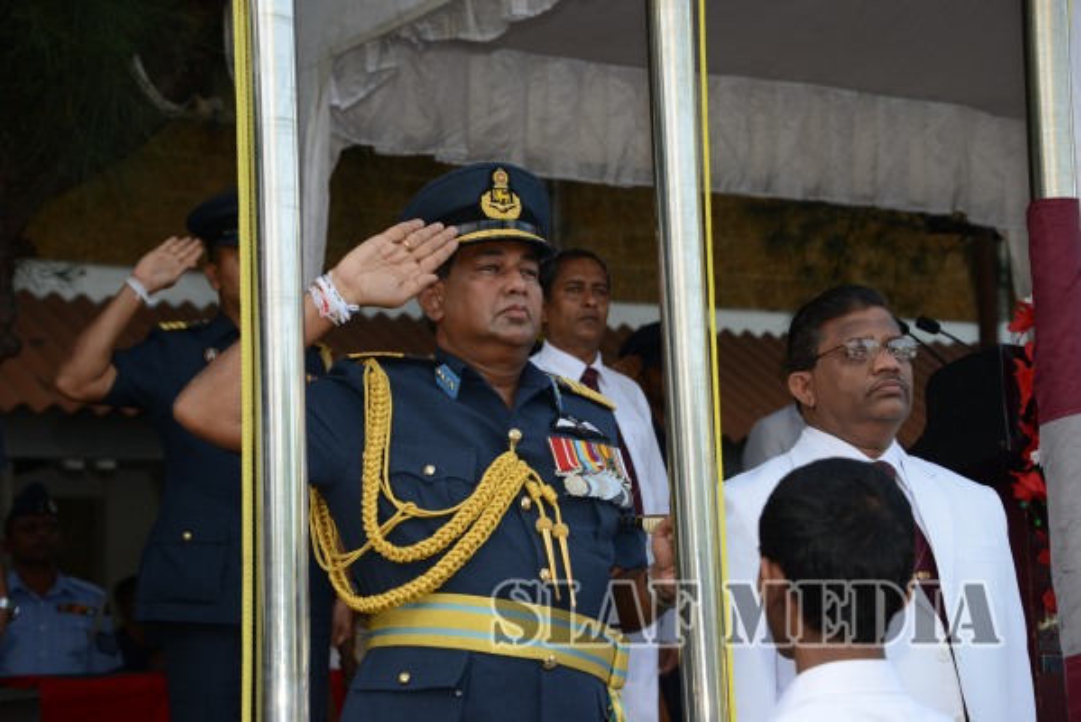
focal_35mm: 98
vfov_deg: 14.0
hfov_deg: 20.8
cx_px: 540
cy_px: 361
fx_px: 2944
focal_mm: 98
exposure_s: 1/250
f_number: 7.1
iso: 400
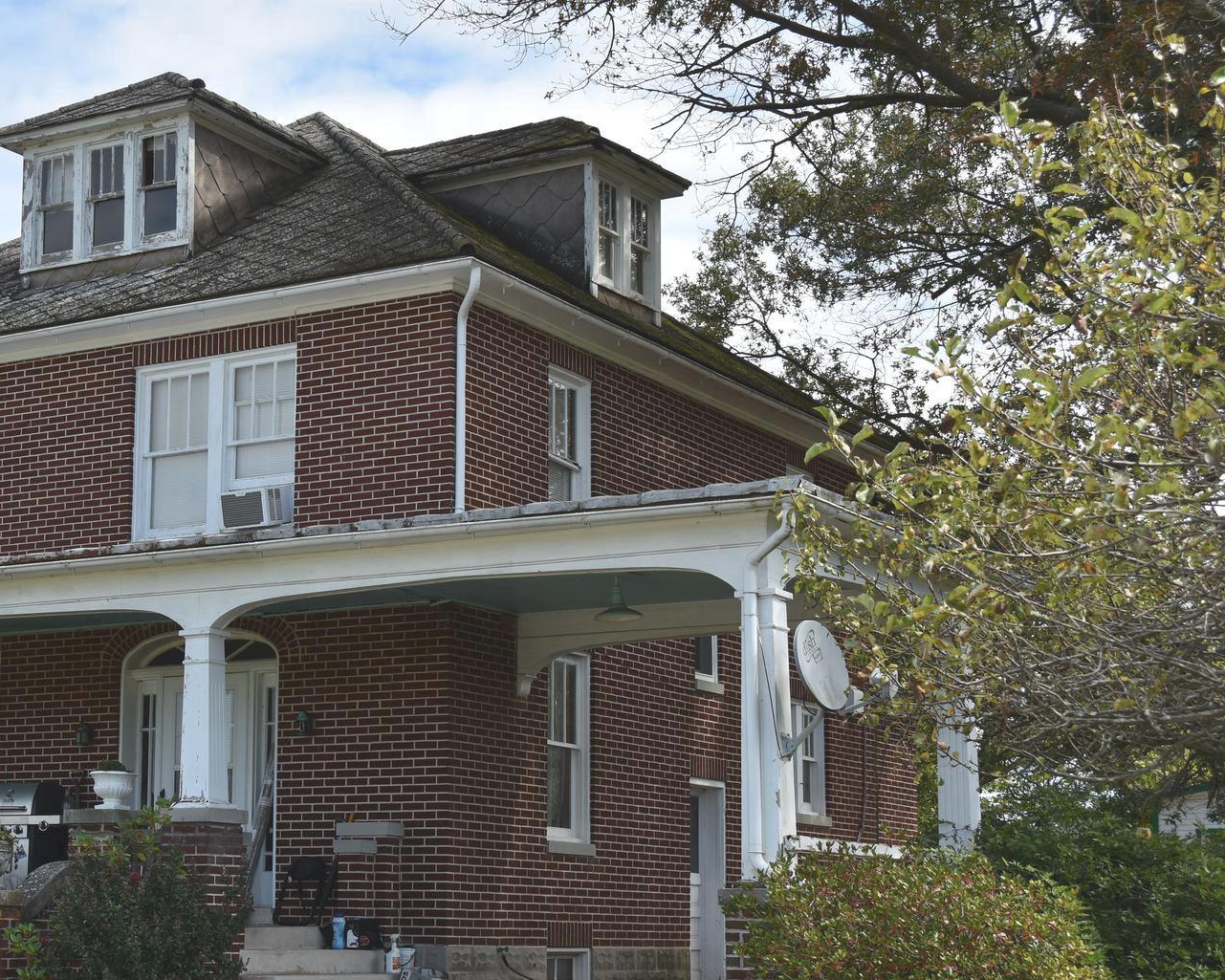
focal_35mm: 63
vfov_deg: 24.2
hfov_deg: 29.5
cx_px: 300
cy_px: 607
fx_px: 2284
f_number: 7.1
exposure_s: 1/250
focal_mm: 28
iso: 100
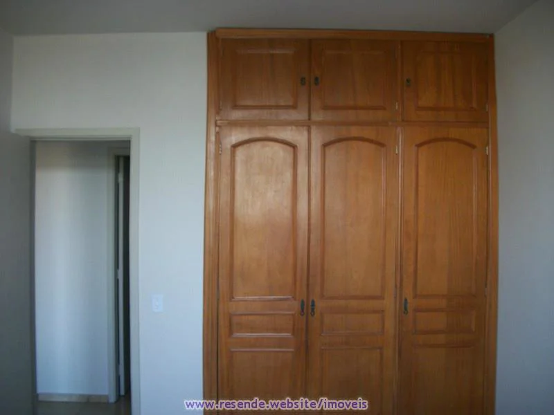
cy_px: 208
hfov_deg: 56.8
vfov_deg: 44.2
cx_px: 277
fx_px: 512
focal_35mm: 32
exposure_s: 1/60
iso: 160
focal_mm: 5.7
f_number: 2.9
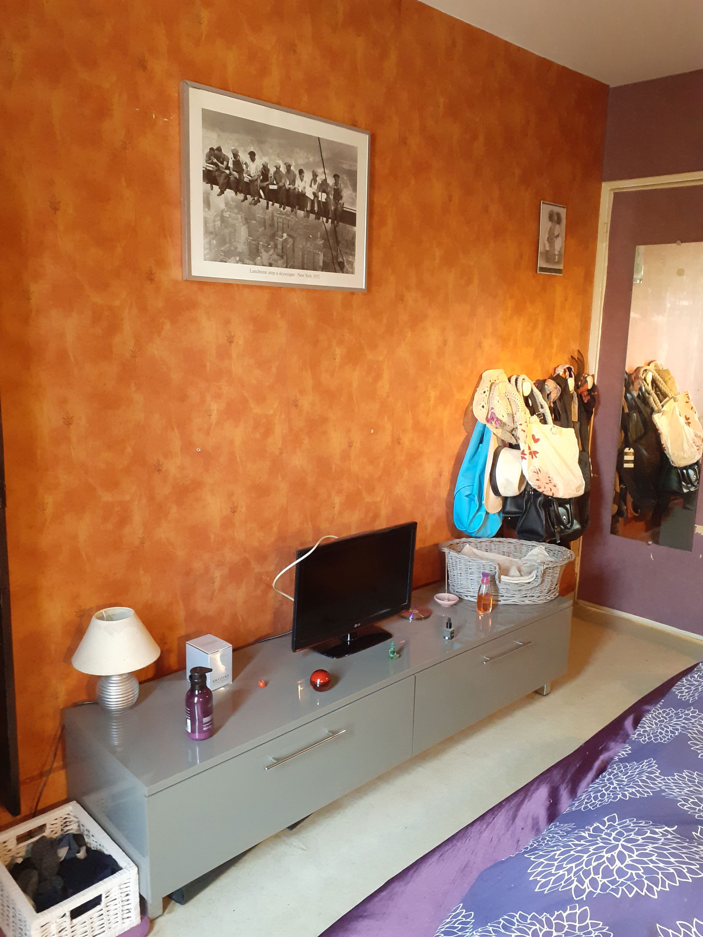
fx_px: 731
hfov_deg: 51.4
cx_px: 352
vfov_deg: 65.3
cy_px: 468
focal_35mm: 27
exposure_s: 1/25
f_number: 1.9
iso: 250
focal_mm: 3.6
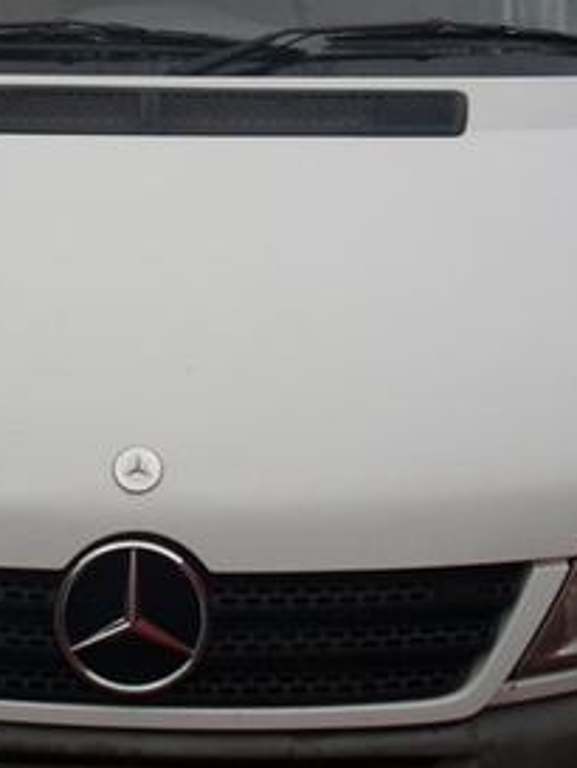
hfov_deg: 26.2
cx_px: 144
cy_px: 276
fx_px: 1221
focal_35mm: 55
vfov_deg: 34.7
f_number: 2.5
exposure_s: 1/90
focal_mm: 4.5
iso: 80
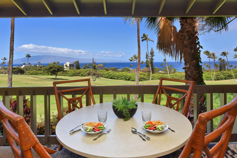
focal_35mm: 20
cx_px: 118
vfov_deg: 62.0
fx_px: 132
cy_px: 79
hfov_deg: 84.0
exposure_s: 1/60
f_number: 16
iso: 900
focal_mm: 20
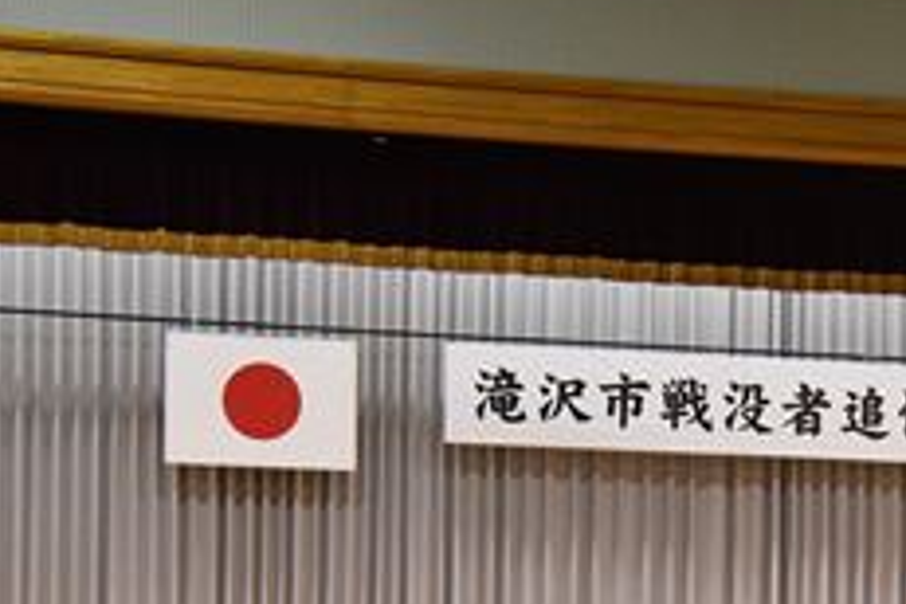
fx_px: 4580
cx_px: 965
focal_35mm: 182
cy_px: 598
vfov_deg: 7.5
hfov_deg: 11.2
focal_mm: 56
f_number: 5.6
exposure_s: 1/125
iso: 3200
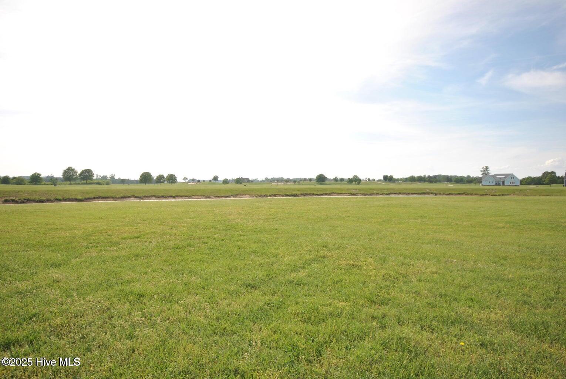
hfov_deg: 81.1
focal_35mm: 21
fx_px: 331
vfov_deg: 59.6
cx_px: 283
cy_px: 190
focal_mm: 14
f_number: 8
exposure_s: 1/250
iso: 100
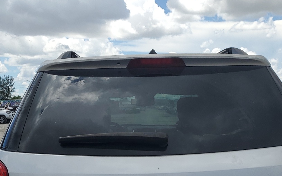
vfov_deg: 22.6
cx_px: 155
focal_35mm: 54
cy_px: 191
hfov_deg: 37.5
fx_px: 415
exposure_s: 1/3333
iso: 50
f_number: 1.5
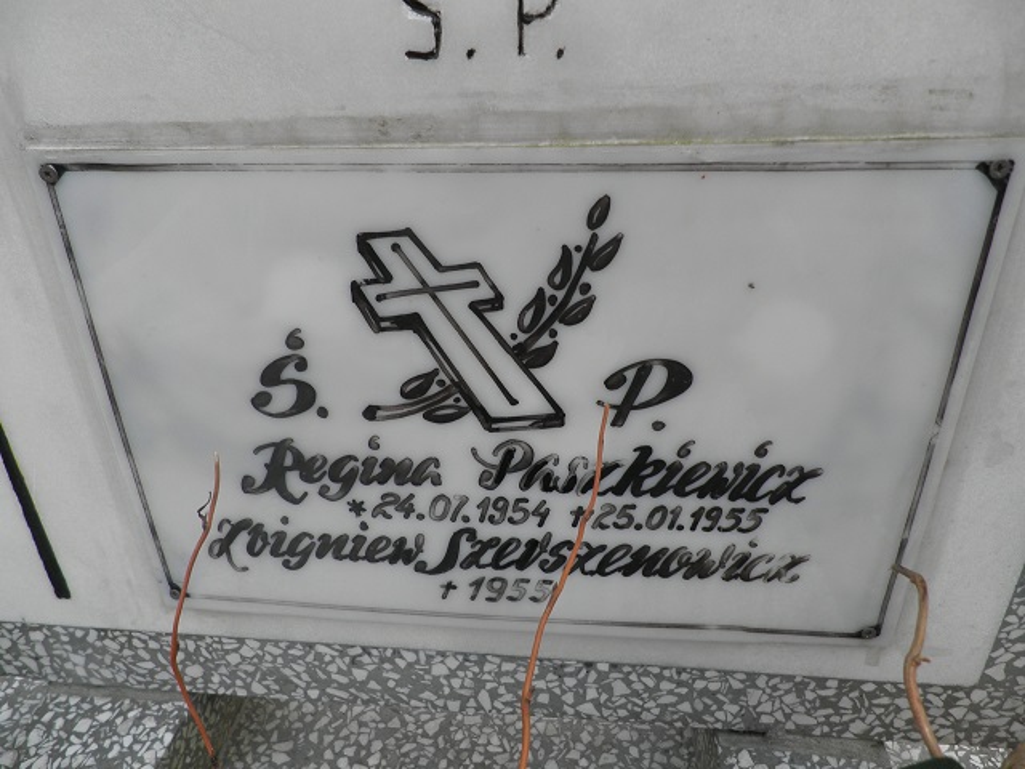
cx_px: 512
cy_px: 384
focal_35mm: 24
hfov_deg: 71.6
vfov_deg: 56.8
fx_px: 711
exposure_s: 1/80
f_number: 3.3
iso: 64
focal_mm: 4.3
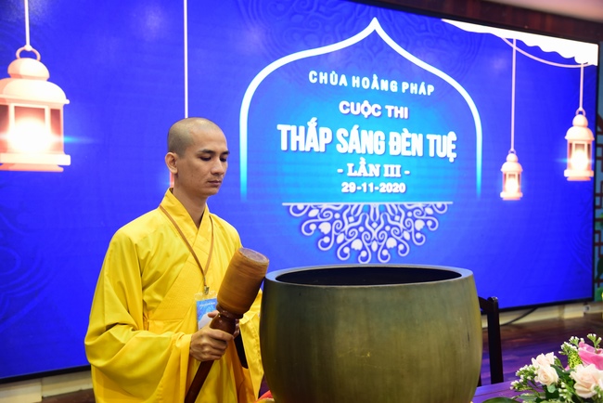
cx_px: 302
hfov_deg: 50.7
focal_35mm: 38
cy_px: 202
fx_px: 637
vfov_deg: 35.1
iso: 1250
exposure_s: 1/30
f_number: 4
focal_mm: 38
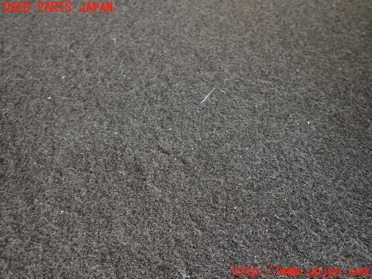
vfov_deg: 54.9
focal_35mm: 25
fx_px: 269
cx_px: 186
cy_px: 140
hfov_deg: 69.4
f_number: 2
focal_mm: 4.5
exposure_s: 1/30
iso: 200
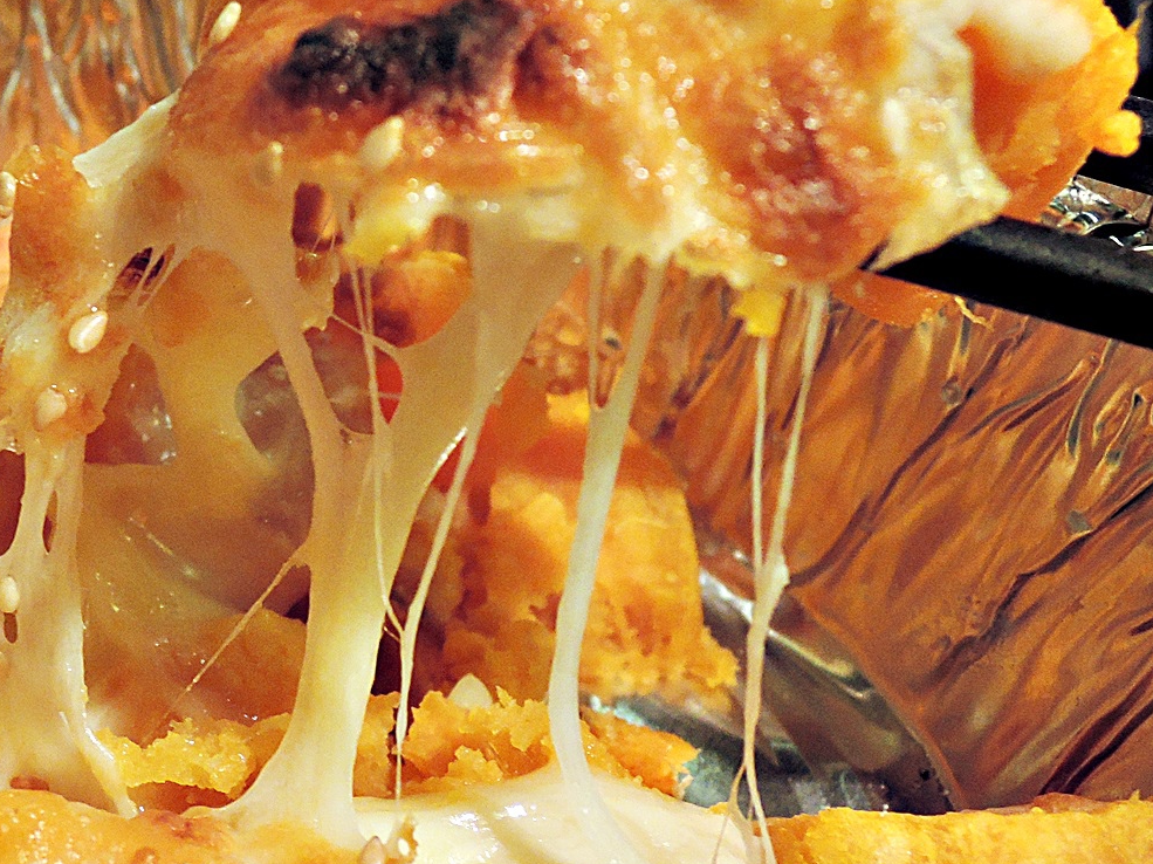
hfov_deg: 46.2
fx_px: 1299
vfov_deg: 36.5
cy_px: 306
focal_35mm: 39
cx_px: 287
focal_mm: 5.1
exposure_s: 1/13
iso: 400
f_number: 2.8
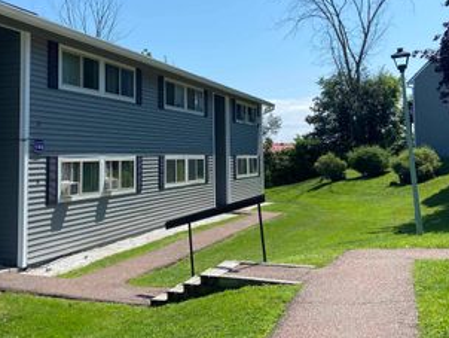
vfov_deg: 33.5
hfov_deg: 43.5
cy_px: 129
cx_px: 168
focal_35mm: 43
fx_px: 558
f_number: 1.8
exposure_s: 1/3040
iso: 32
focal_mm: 4.25
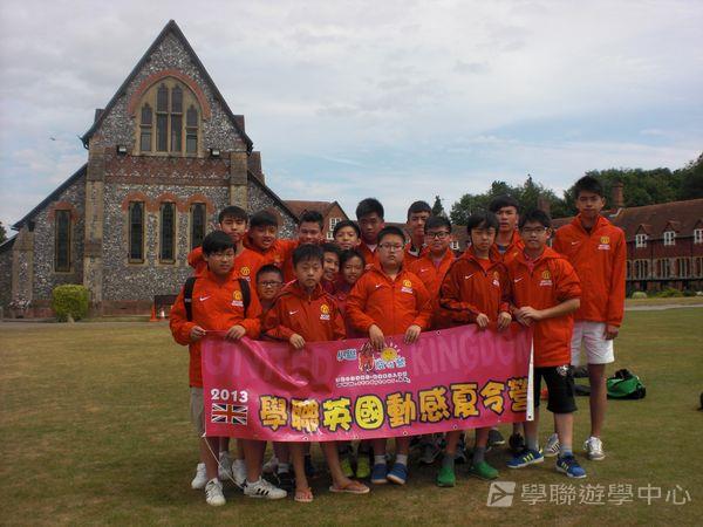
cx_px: 352
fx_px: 772
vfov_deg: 37.7
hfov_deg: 49.0
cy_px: 264
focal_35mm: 38
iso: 64
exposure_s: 1/400
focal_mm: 6.3
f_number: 5.6
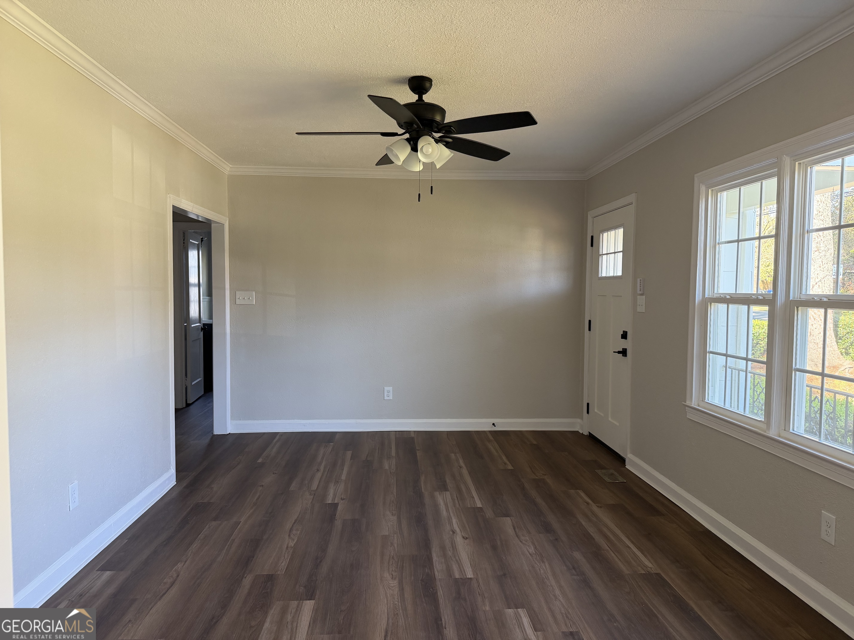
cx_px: 427
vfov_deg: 56.8
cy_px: 320
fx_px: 592
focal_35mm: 24
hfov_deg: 71.6
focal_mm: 6.76
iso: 200
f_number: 1.78
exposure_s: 1/104
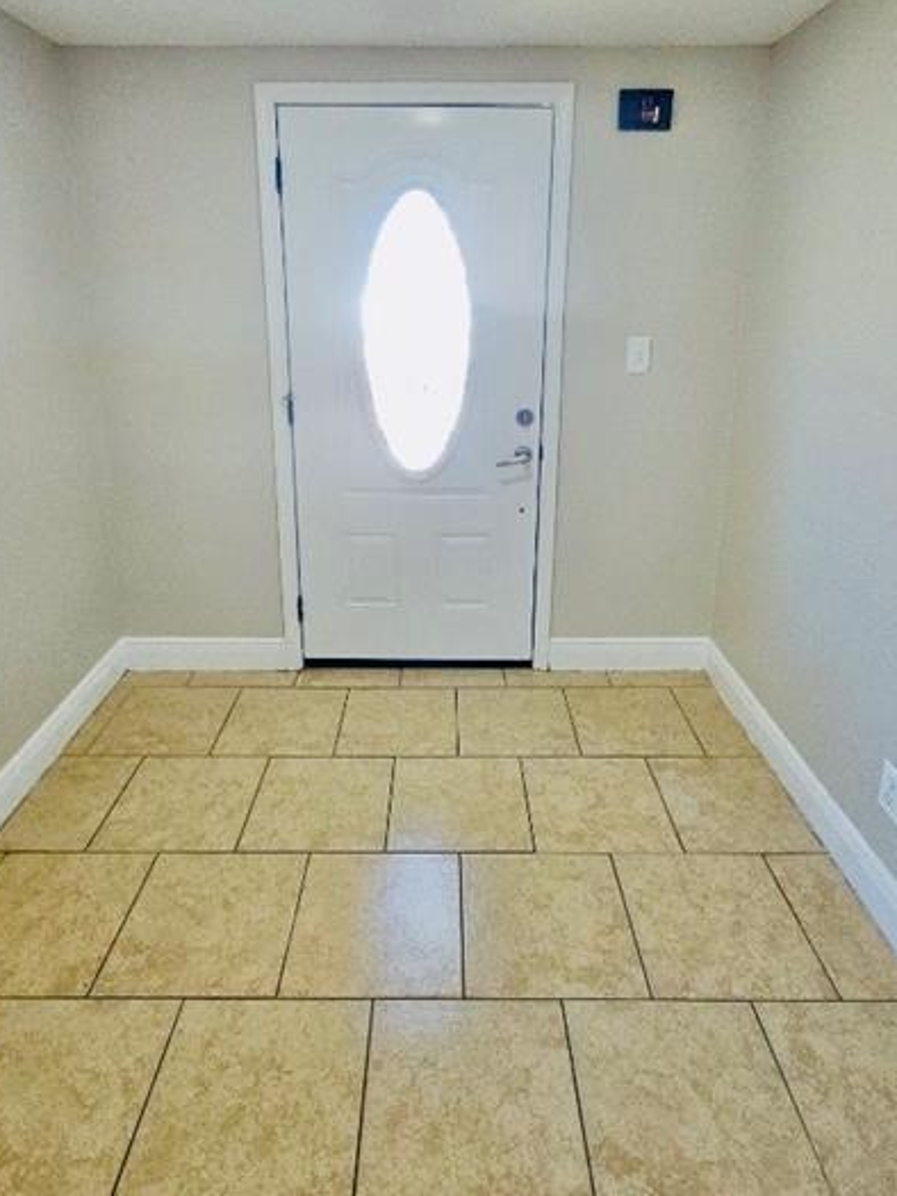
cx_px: 442
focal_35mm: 19
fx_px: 656
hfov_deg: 68.7
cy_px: 467
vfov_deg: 83.4
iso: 118
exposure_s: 1/60.2
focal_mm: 2.2
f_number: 2.2
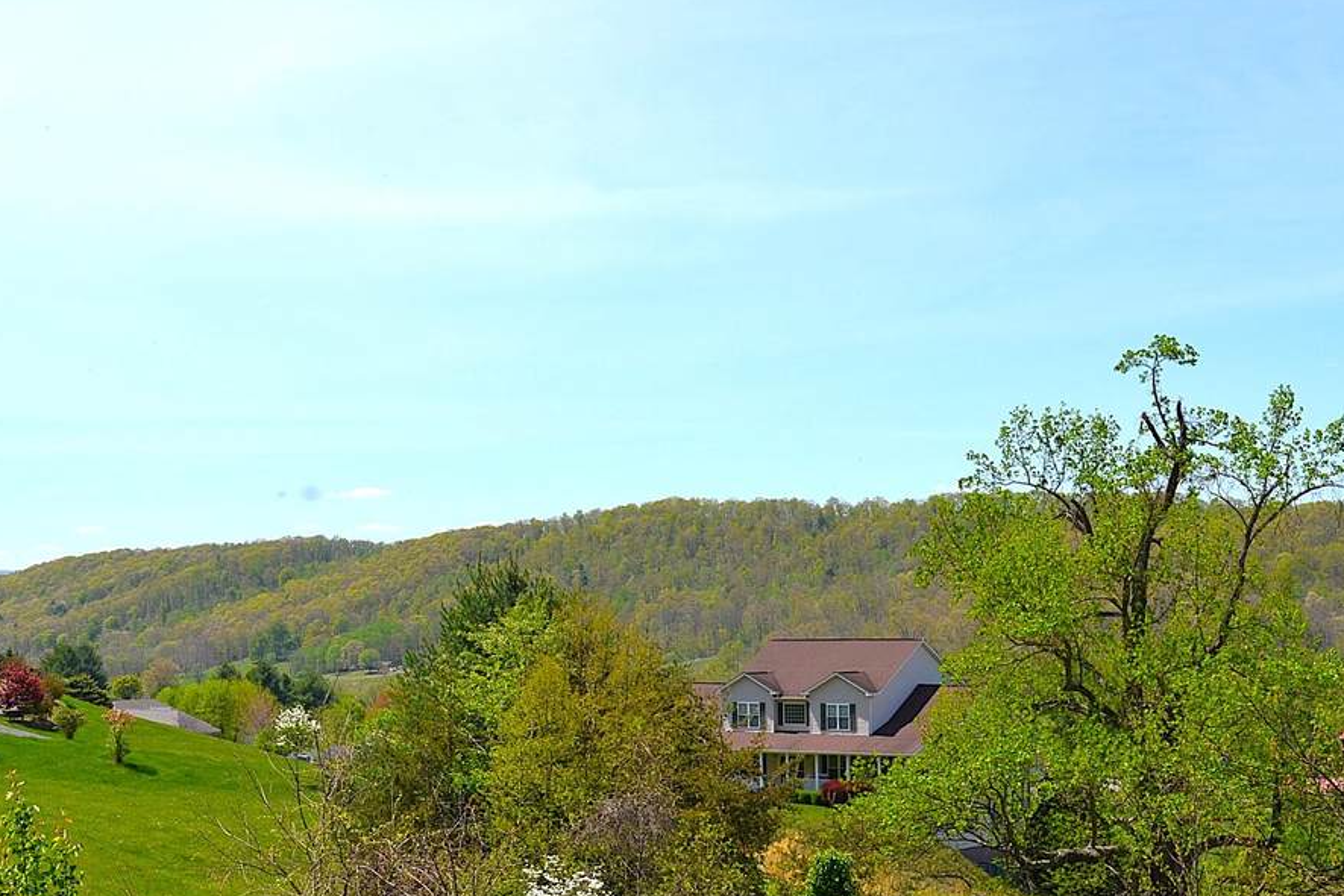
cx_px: 379
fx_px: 2427
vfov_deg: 20.9
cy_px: 518
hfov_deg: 30.6
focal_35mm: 65
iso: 100
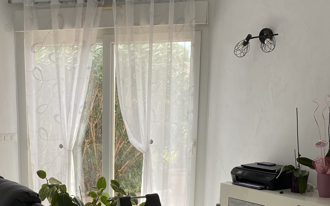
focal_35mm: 60
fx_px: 540
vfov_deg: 20.8
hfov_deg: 33.0
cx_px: 66
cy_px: 212
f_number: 1.8
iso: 32
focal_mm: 4.25
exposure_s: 1/165
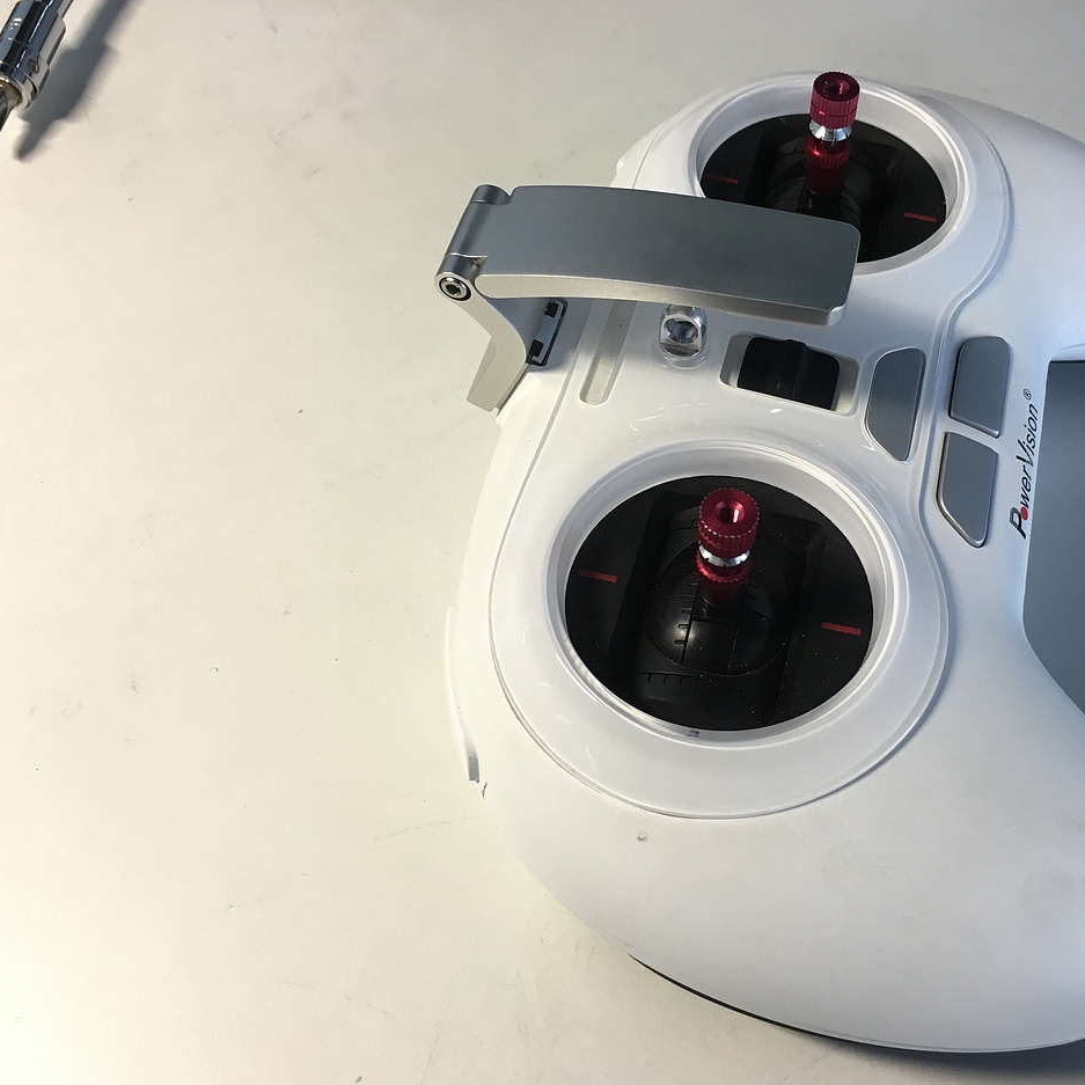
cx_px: 738
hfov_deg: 46.4
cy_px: 548
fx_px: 1241
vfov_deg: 47.2
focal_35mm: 35
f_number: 2.2
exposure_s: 1/33
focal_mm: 4.15
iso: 40
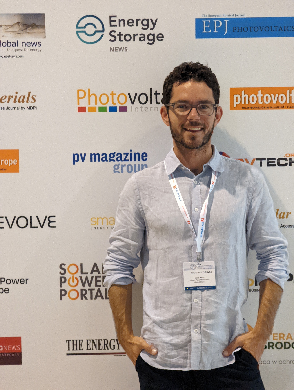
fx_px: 1175
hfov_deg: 14.3
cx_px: 147
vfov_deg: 18.9
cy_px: 195
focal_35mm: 104
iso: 1006
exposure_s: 1/33.3
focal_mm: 19
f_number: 3.5
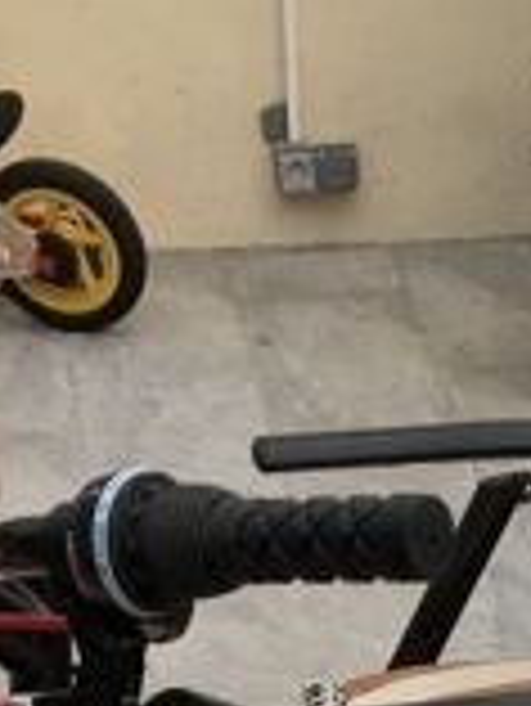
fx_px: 2410
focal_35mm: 118
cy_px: 1282
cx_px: 464
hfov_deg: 12.5
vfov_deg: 14.6
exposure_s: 1/33
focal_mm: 4.15
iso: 25
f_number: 2.2
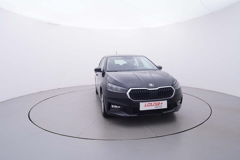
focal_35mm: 22
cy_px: 80
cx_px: 120
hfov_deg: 77.3
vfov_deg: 56.2
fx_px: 150
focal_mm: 15
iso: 200
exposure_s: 1/80
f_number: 5
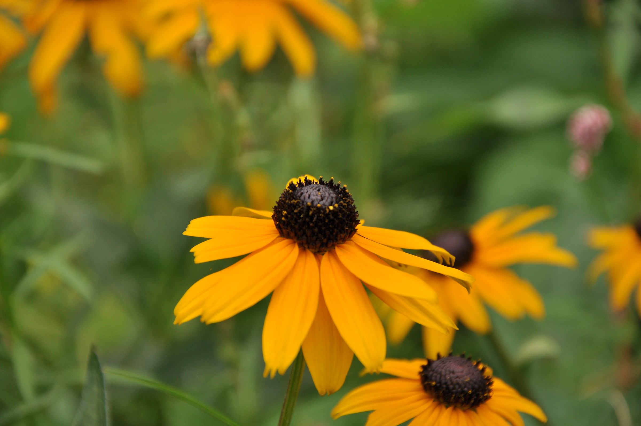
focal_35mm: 158
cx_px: 320
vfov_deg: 8.7
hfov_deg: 13.1
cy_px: 213
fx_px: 2801
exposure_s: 1/800
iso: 200
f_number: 6.3
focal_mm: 105
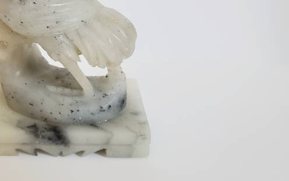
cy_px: 8
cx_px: 48
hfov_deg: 38.4
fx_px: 394
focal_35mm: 50
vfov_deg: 24.8
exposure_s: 1/40
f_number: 2.4
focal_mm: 4.3
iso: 250
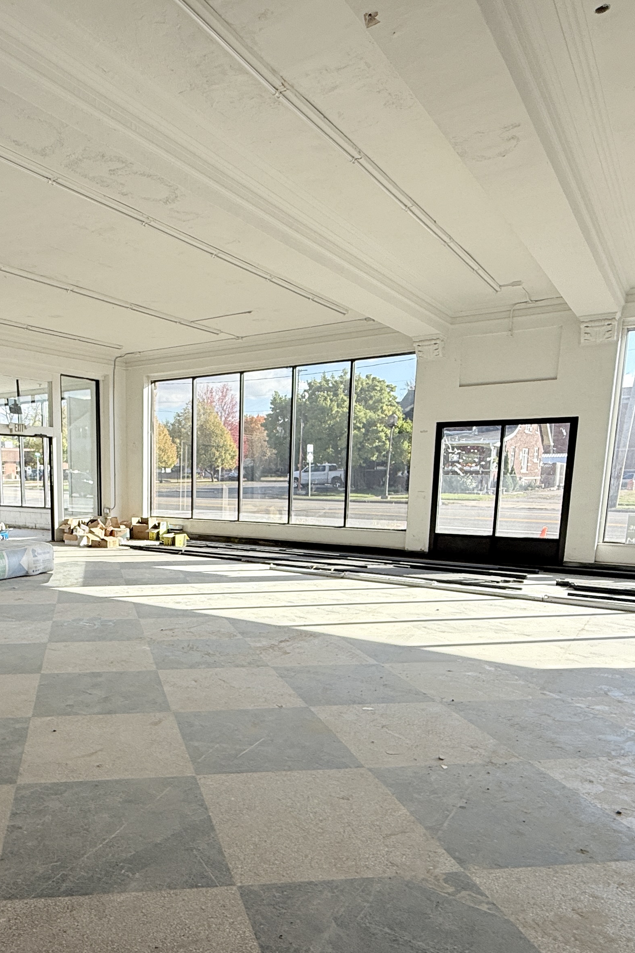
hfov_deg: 49.5
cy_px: 580
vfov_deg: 70.6
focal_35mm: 25
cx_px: 167
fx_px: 661
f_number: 2.2
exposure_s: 1/439
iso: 50
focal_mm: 2.22
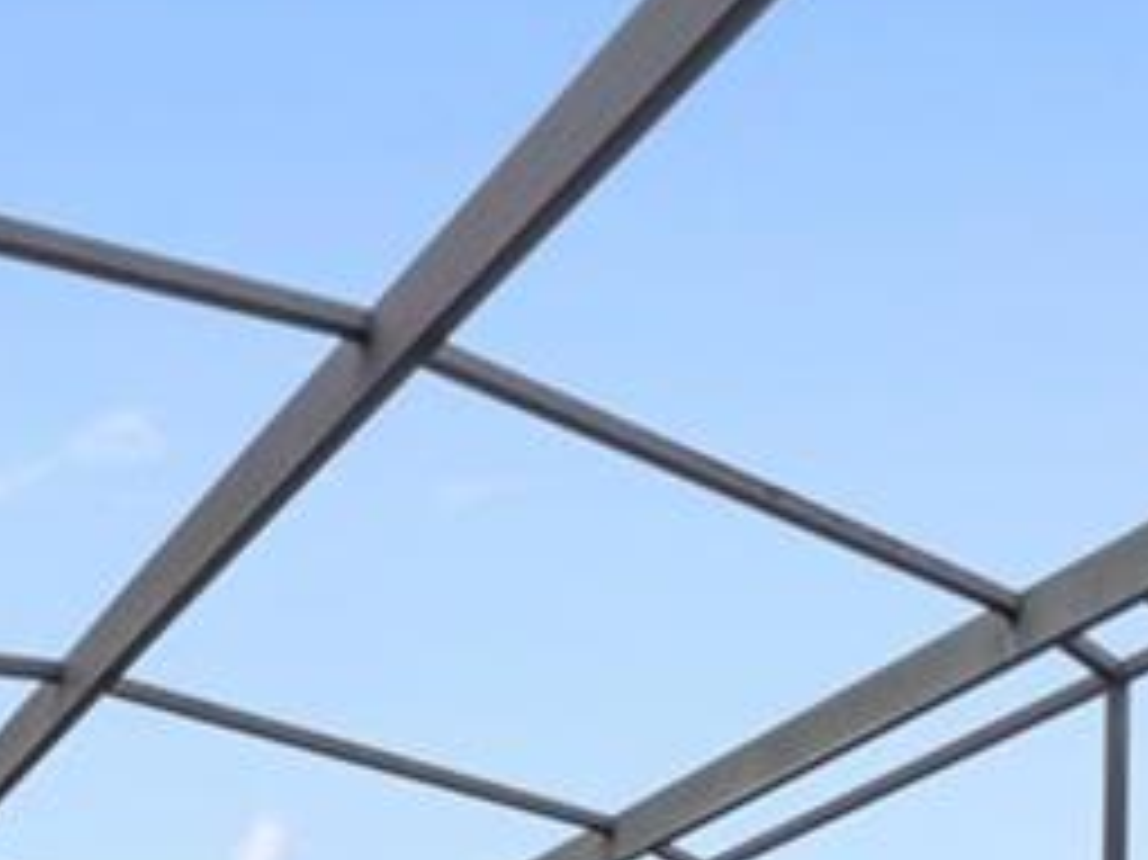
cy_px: 1412
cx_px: 599
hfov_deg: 35.6
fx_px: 1790
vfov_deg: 21.1
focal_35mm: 54
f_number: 8
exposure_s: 1/25
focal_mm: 14
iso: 250
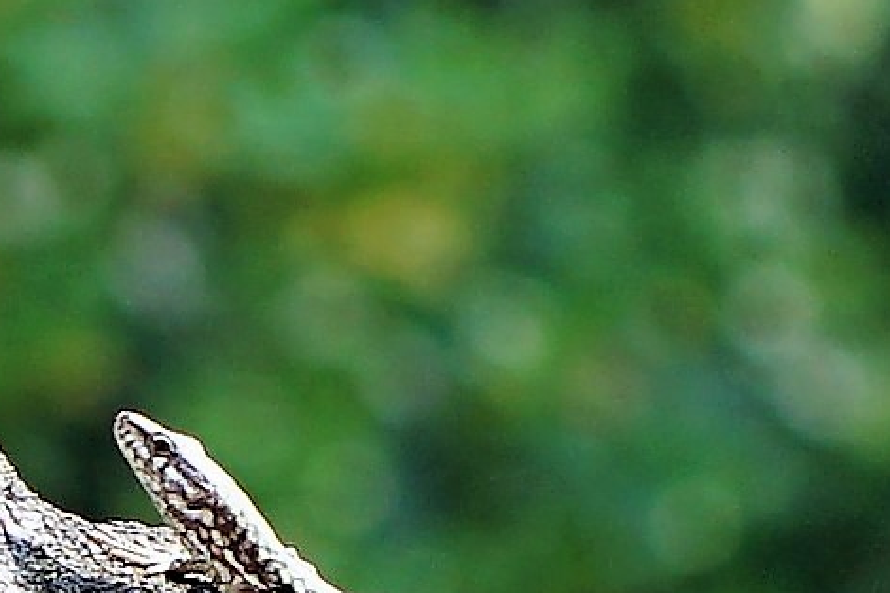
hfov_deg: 7.6
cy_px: 677
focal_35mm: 272
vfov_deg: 5.0
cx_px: 79
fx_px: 6722
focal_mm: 60
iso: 125
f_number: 4
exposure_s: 1/160
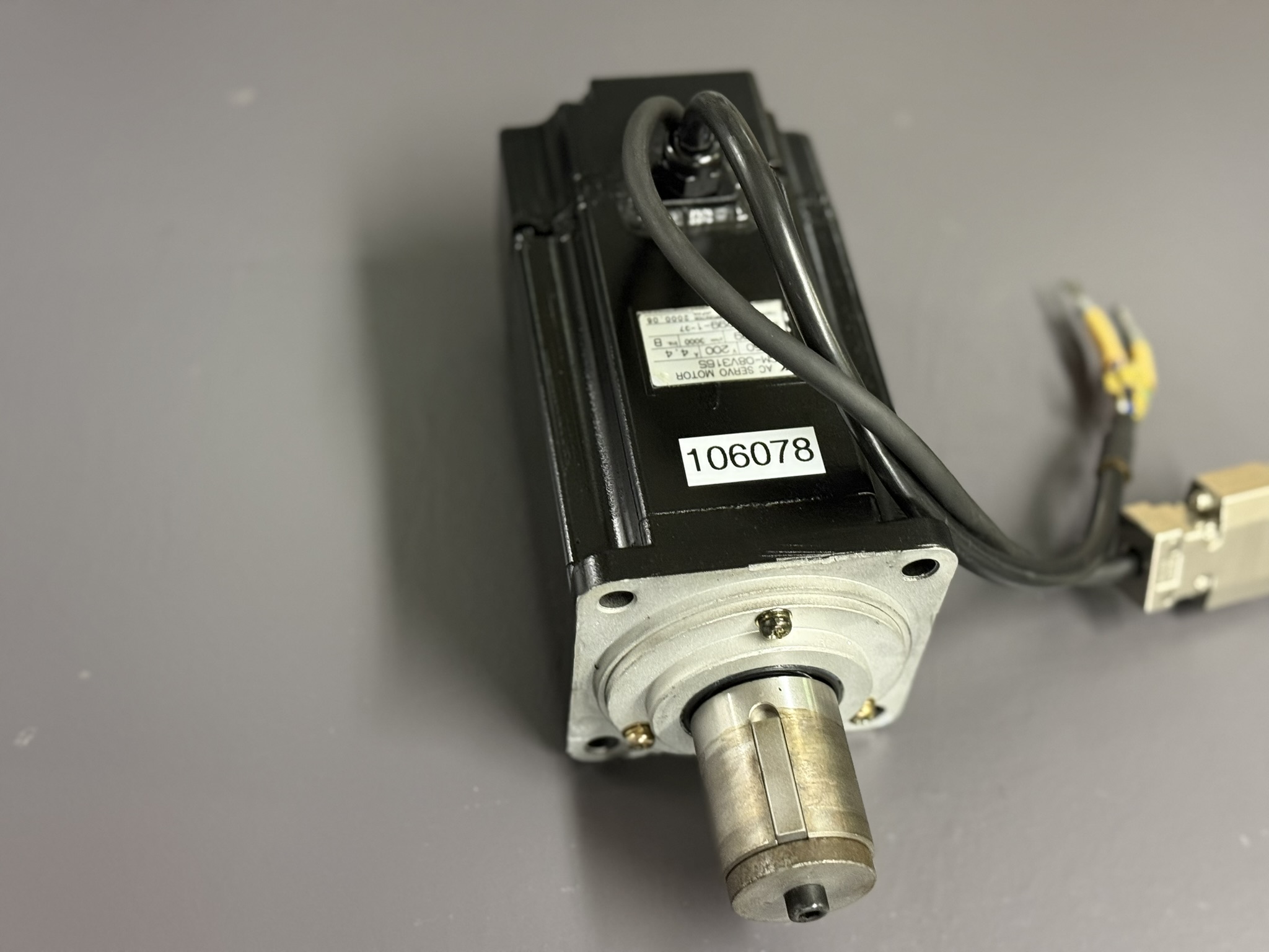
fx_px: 1760
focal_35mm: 48
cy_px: 476
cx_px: 634
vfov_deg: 30.3
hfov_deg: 39.7
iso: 400
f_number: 1.78
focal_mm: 6.76
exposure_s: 1/33
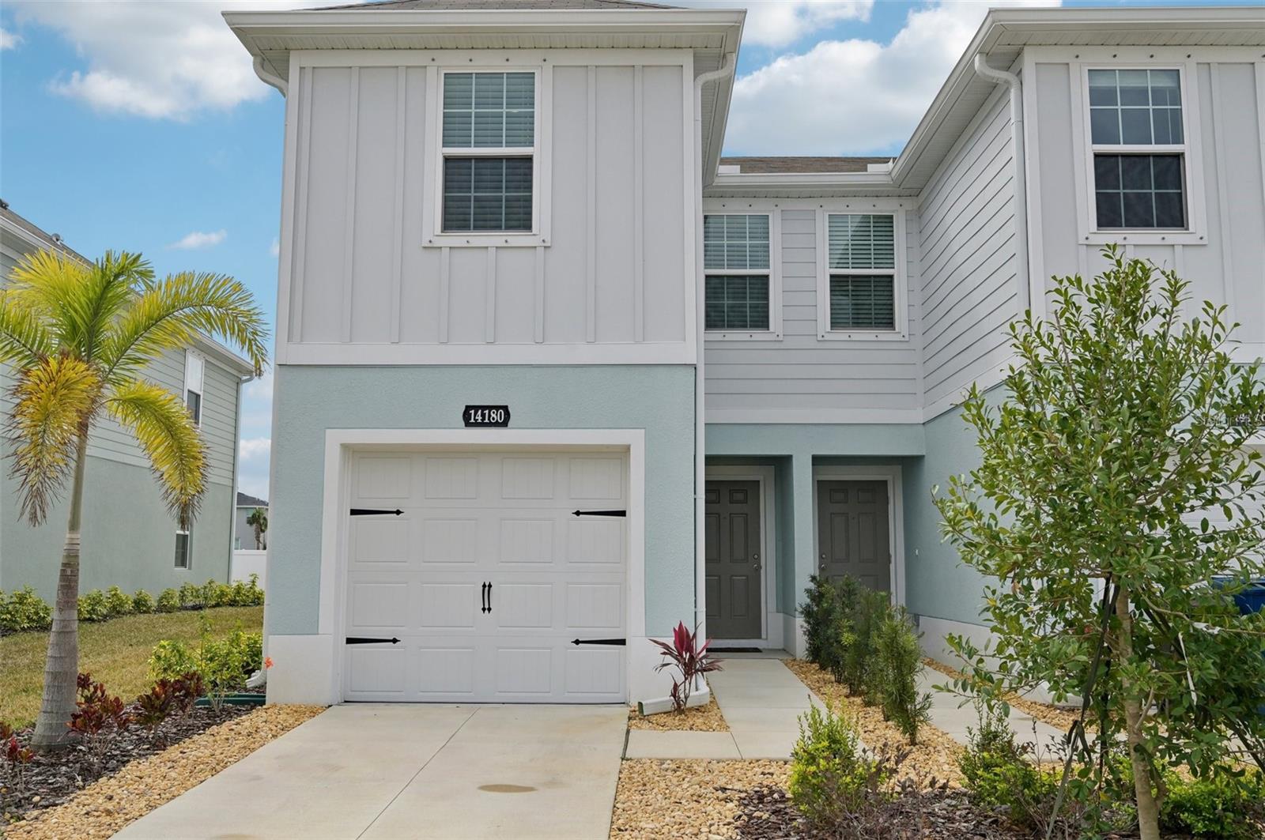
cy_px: 420
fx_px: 1053
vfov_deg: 43.5
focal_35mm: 30
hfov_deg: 62.0
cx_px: 632
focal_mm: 30
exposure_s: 1/1250
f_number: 8
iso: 400
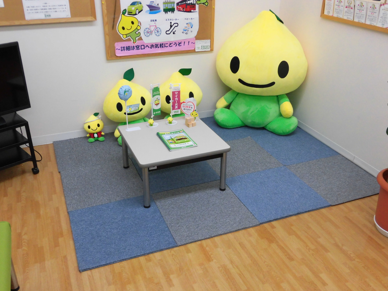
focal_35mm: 33
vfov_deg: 42.9
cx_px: 192
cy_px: 149
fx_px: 370
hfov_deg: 55.3
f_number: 3.5
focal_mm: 5.81
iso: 200
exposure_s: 1/50
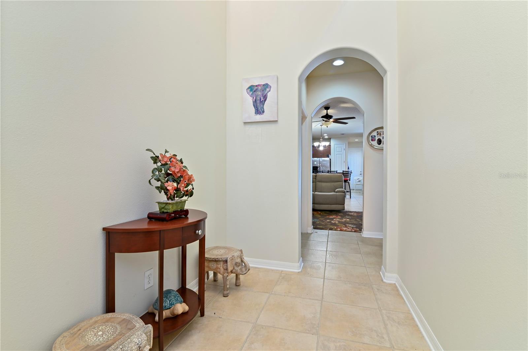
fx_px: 234
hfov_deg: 96.8
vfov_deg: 73.6
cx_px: 264
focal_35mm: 16
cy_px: 176
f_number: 8
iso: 100
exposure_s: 1/2.5
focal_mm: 16
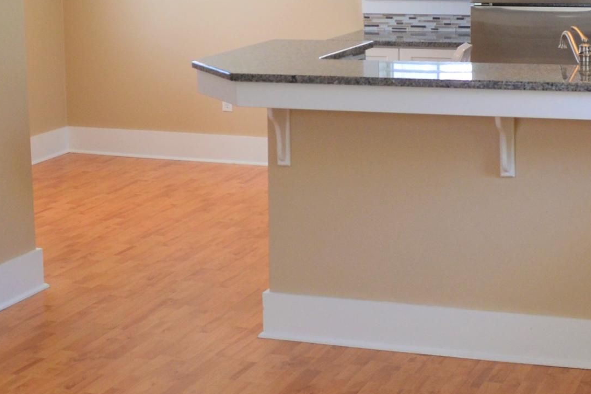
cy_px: 60
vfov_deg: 18.0
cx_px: 334
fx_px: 1231
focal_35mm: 75
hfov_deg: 27.0
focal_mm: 18
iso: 400
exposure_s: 1/40
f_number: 7.1
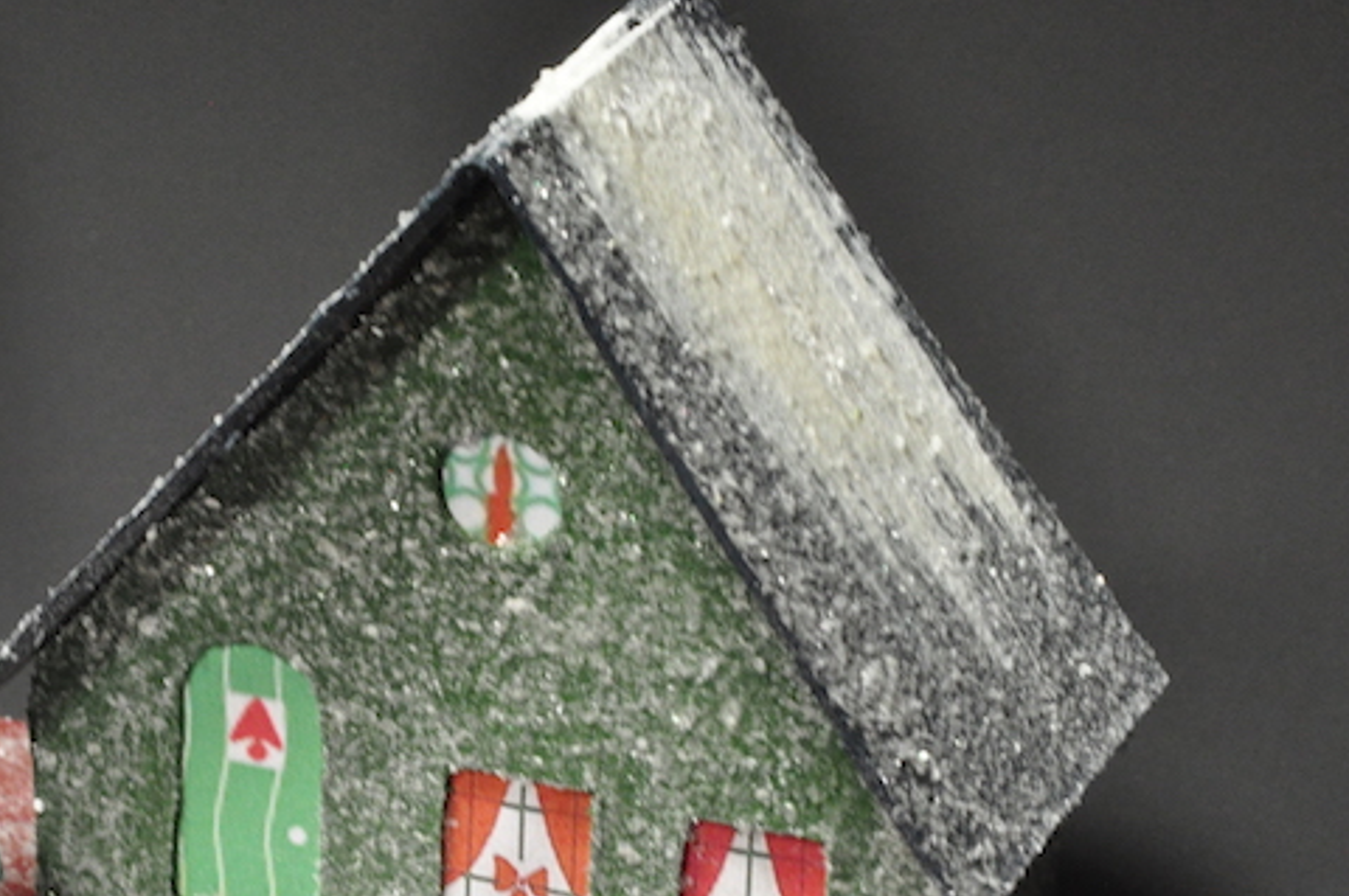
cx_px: 489
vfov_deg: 7.0
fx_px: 7299
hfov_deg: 10.6
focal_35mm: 195
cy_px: 701
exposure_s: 1/13
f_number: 16
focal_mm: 78
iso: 1600
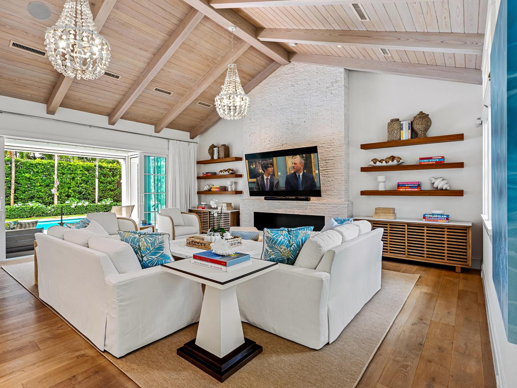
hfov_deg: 87.3
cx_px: 227
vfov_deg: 71.6
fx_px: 269
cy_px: 190
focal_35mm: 18
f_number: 9
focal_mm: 16
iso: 500
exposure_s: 1/1.67
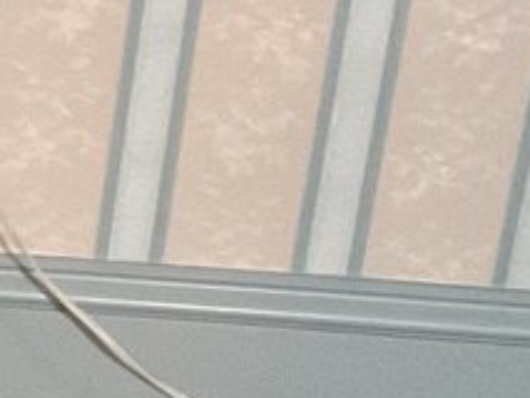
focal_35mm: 206
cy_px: 364
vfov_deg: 7.2
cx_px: -825
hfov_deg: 8.6
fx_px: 3156
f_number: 1.8
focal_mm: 3
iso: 200
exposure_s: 1/50
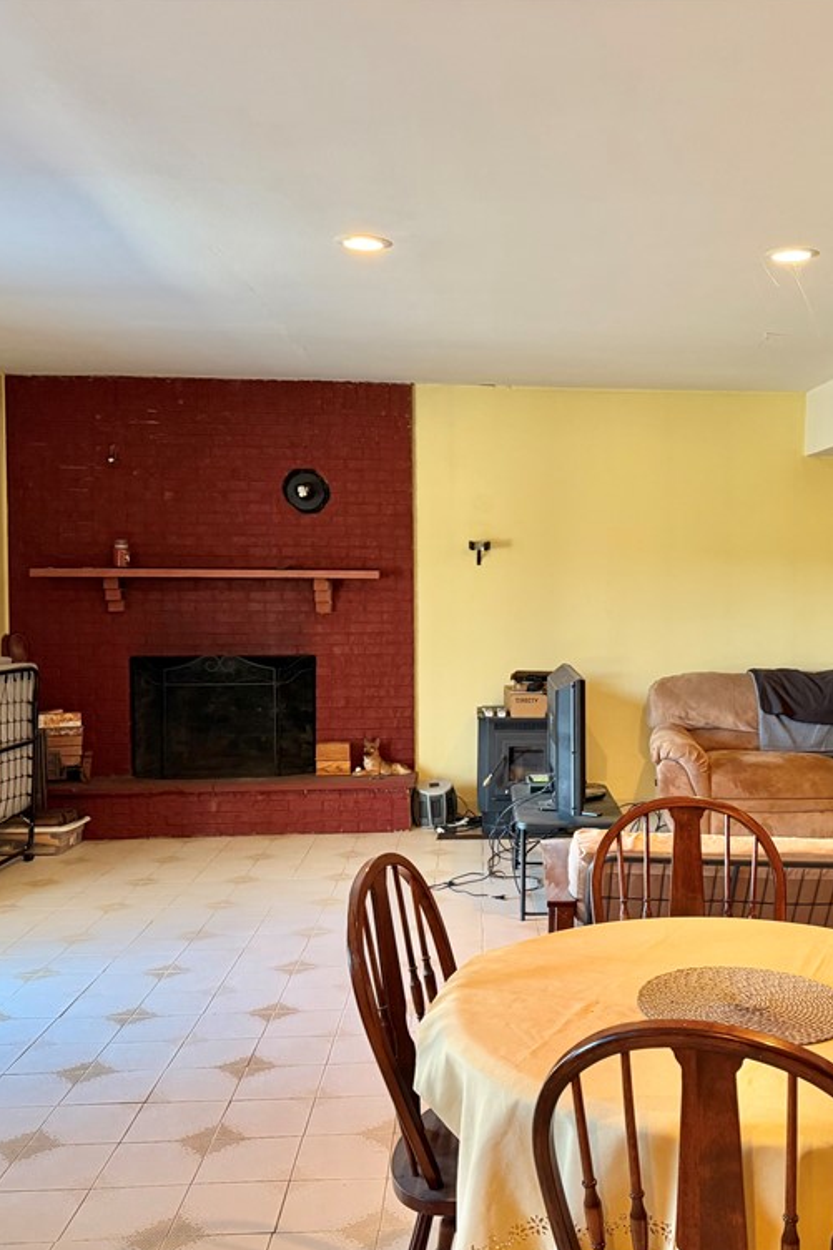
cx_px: 580
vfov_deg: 55.8
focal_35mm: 34
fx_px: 1181
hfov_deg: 38.3
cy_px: 630
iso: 320
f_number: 1.78
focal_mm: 6.76
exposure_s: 1/60
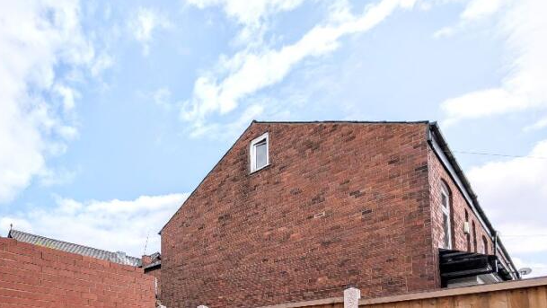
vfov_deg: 42.1
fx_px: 319
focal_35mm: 22
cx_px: 146
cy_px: 329
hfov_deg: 76.1
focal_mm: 2.02
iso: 52
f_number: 1.7
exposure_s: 1/4255
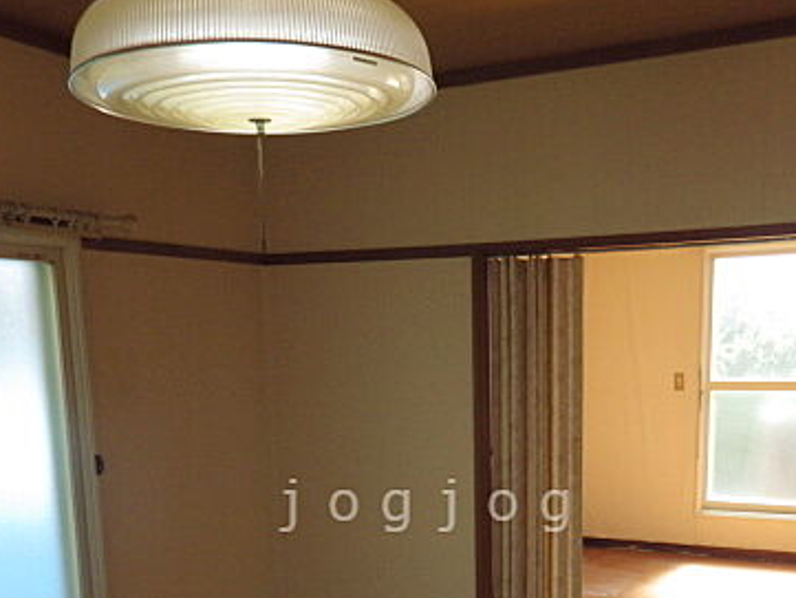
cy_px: 505
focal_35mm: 39
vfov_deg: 35.3
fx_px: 897
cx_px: 430
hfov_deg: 47.8
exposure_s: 1/160
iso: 100
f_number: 3.1
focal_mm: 4
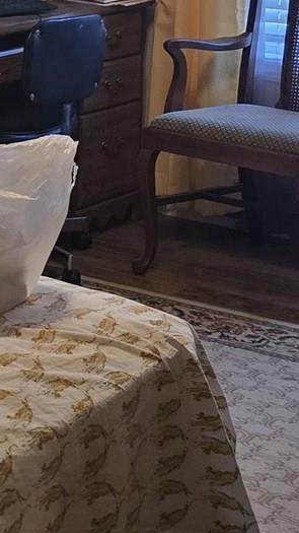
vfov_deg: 18.8
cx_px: -203
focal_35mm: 110
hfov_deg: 10.5
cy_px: -32
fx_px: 1552
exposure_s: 1/120
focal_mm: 6.3
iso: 400
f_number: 1.7
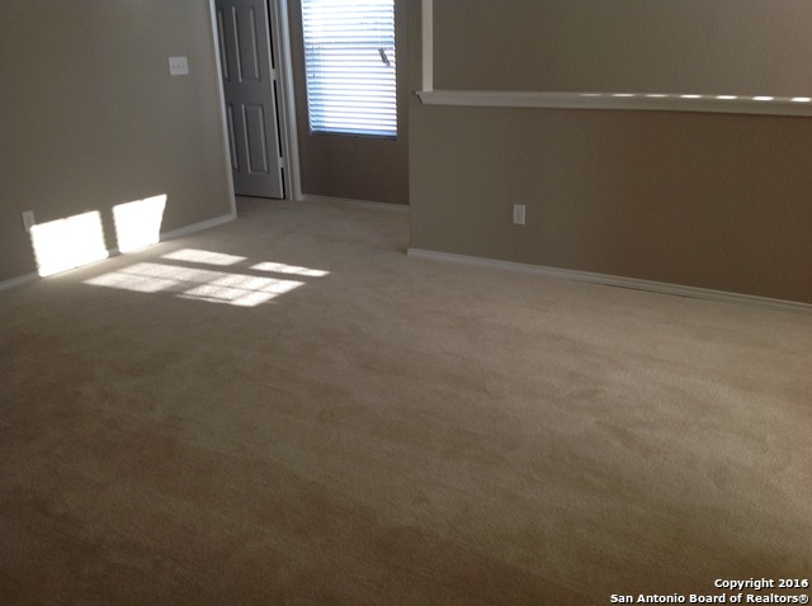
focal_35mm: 35
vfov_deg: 40.6
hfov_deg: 52.7
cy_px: 303
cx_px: 406
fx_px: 820
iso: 64
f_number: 2.4
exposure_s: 1/30
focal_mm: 4.28
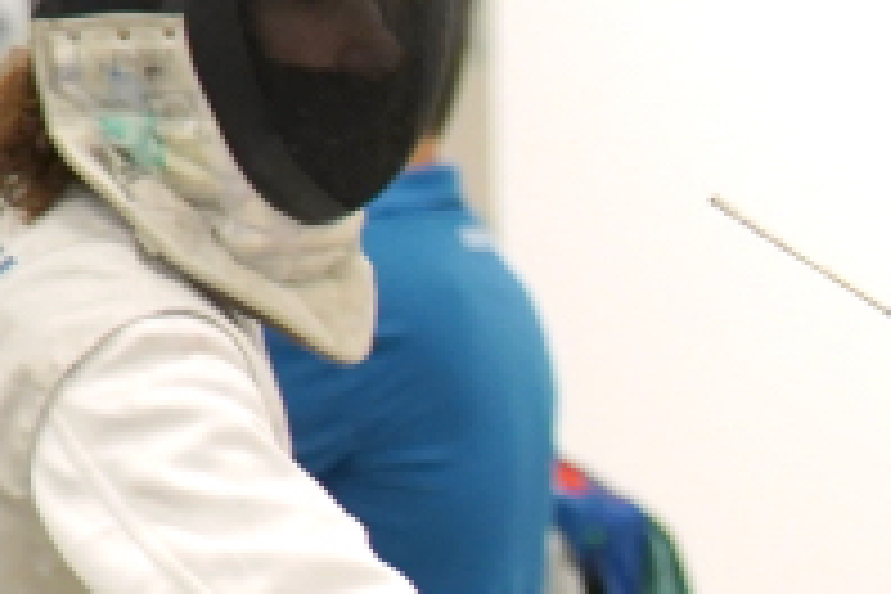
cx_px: 1827
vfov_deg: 2.3
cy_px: 794
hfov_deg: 3.4
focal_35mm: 607
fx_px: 15011
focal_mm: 119.9
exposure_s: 1/250
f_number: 4
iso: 2000
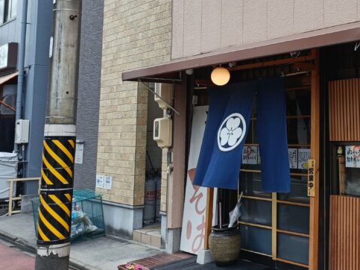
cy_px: 66
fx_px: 551
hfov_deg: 33.9
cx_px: 336
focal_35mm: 53
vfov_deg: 27.1
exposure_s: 1/126
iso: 50
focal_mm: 4.7
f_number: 1.7
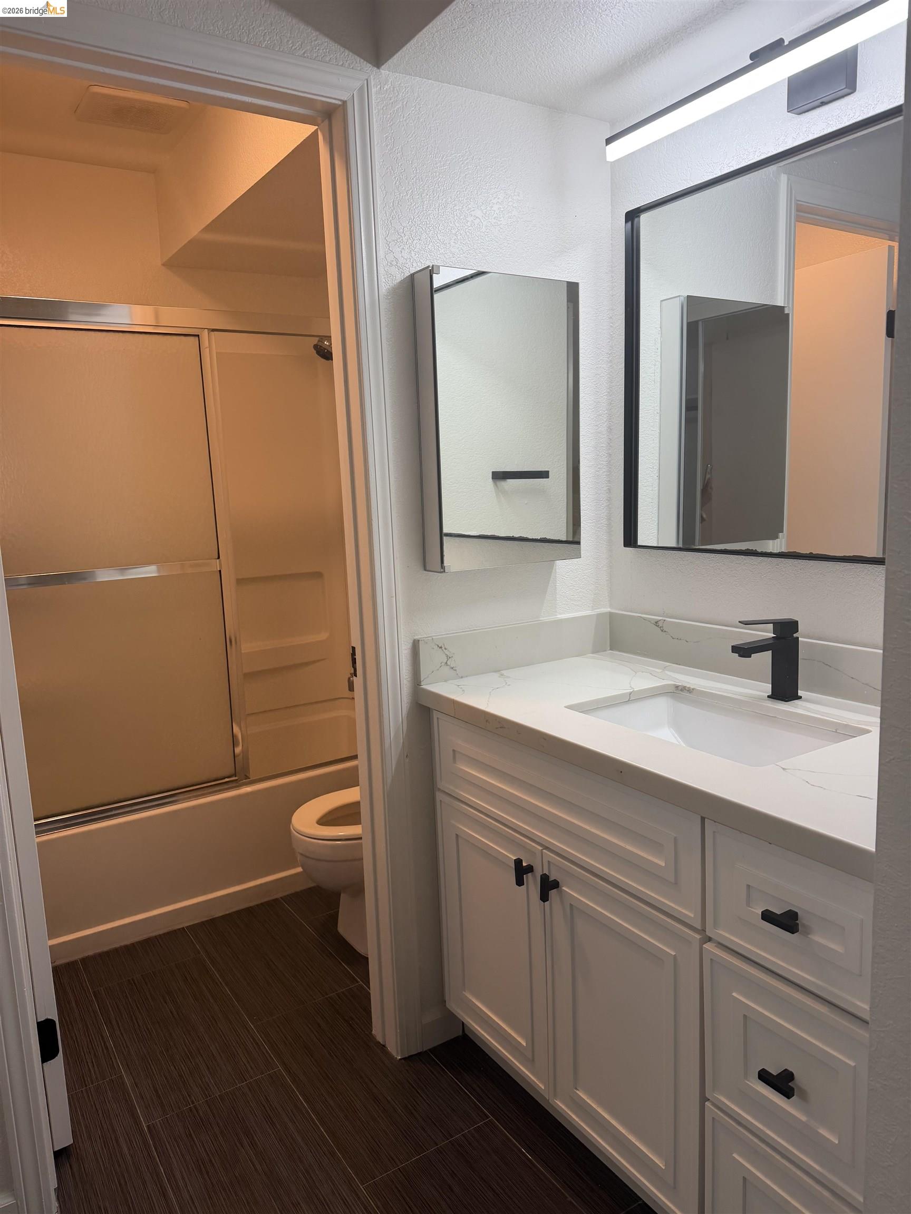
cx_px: 456
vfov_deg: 71.6
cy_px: 607
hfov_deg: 56.8
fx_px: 842
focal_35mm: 24
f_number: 1.78
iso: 100
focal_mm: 6.76
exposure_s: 1/120
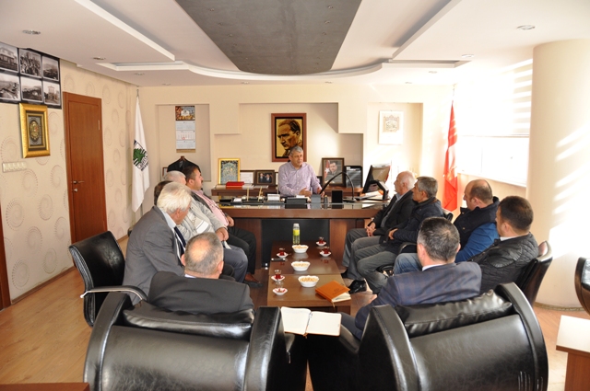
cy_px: 196
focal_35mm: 27
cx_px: 295
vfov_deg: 47.8
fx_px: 442
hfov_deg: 67.4
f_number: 4
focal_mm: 18
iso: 640
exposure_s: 1/160
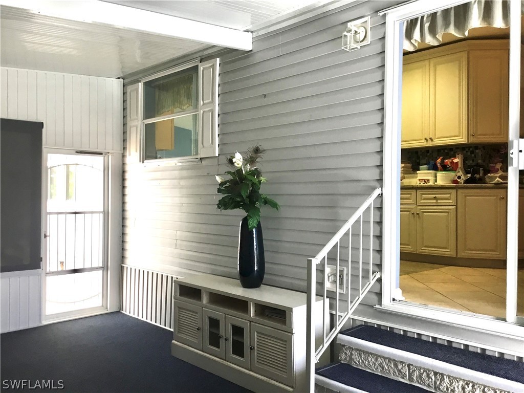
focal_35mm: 31
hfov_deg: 58.4
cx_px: 262
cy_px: 196
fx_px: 469
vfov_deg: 45.4
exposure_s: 1/33
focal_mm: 3.3
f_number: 2.4
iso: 32
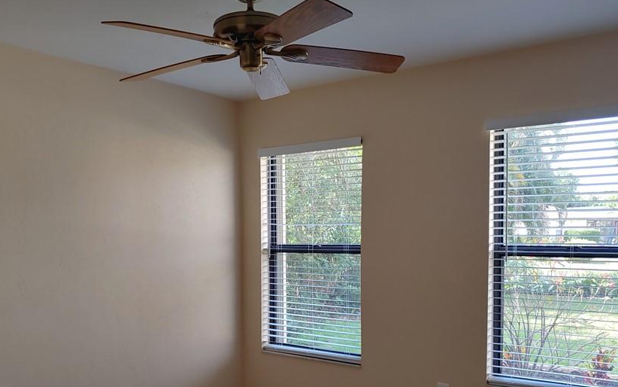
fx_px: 556
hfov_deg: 58.1
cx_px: 291
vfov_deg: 37.8
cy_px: 270
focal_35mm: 33
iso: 50
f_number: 1.5
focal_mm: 4.23
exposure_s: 1/60
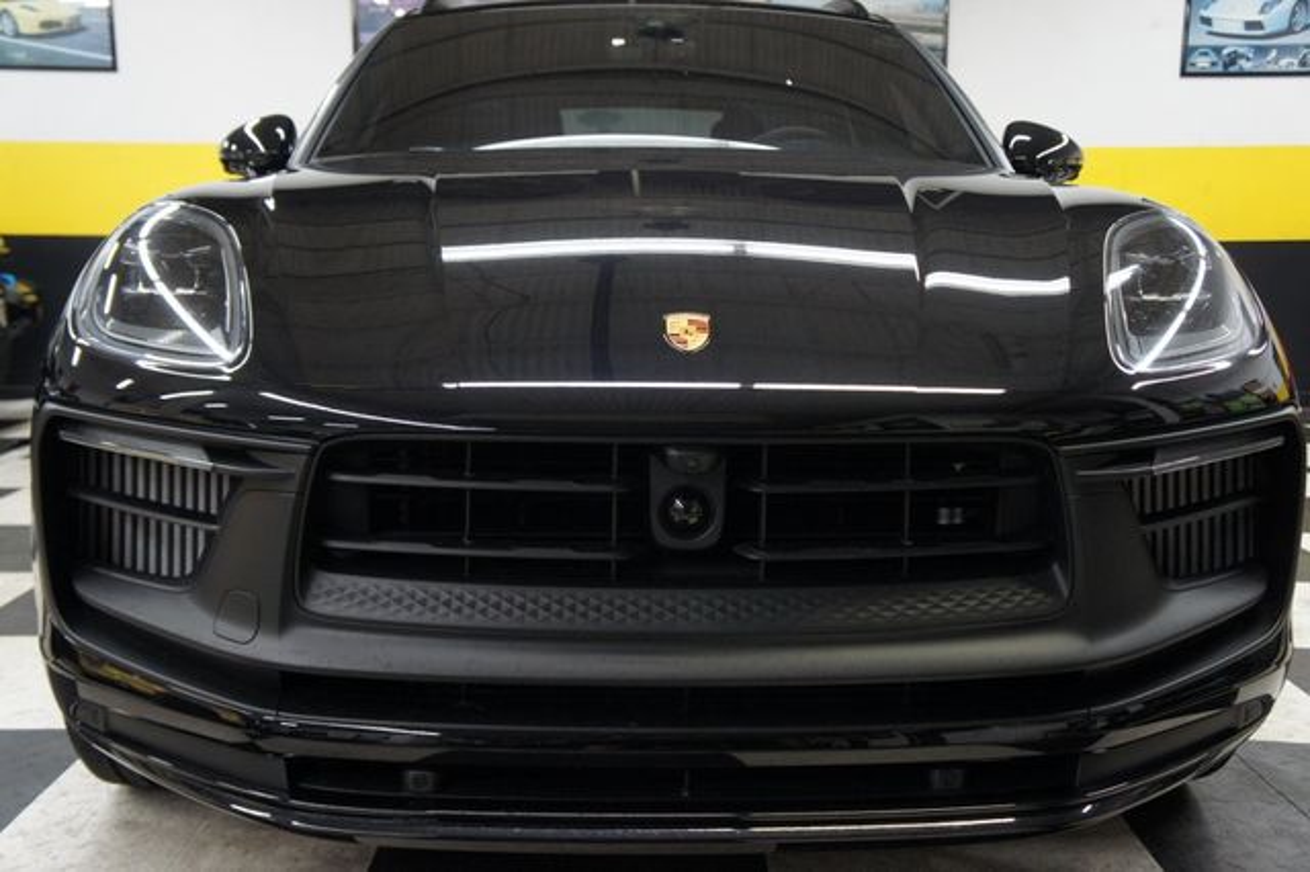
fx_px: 1309
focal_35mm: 36
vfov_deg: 36.8
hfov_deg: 53.2
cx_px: 655
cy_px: 436
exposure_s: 1/40
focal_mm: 24
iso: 800
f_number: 4
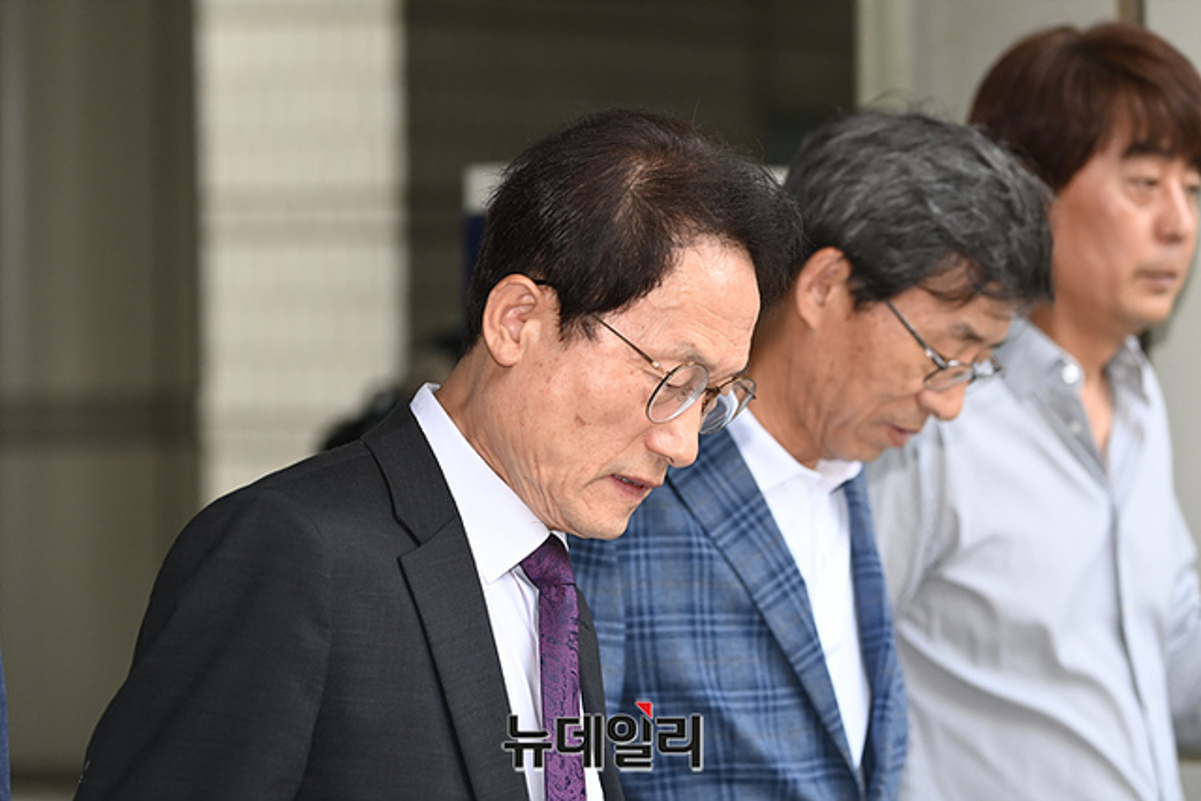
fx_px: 5339
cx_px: 600
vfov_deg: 8.6
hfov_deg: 12.8
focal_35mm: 160
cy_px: 400
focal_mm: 160
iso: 1600
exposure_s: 1/500
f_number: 5.6
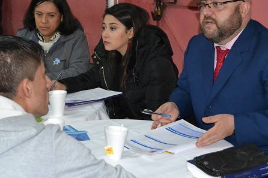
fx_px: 521
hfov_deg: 28.8
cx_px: 114
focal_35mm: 70
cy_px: 63
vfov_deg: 19.4
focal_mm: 32
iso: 3200
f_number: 4.8
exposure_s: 1/60
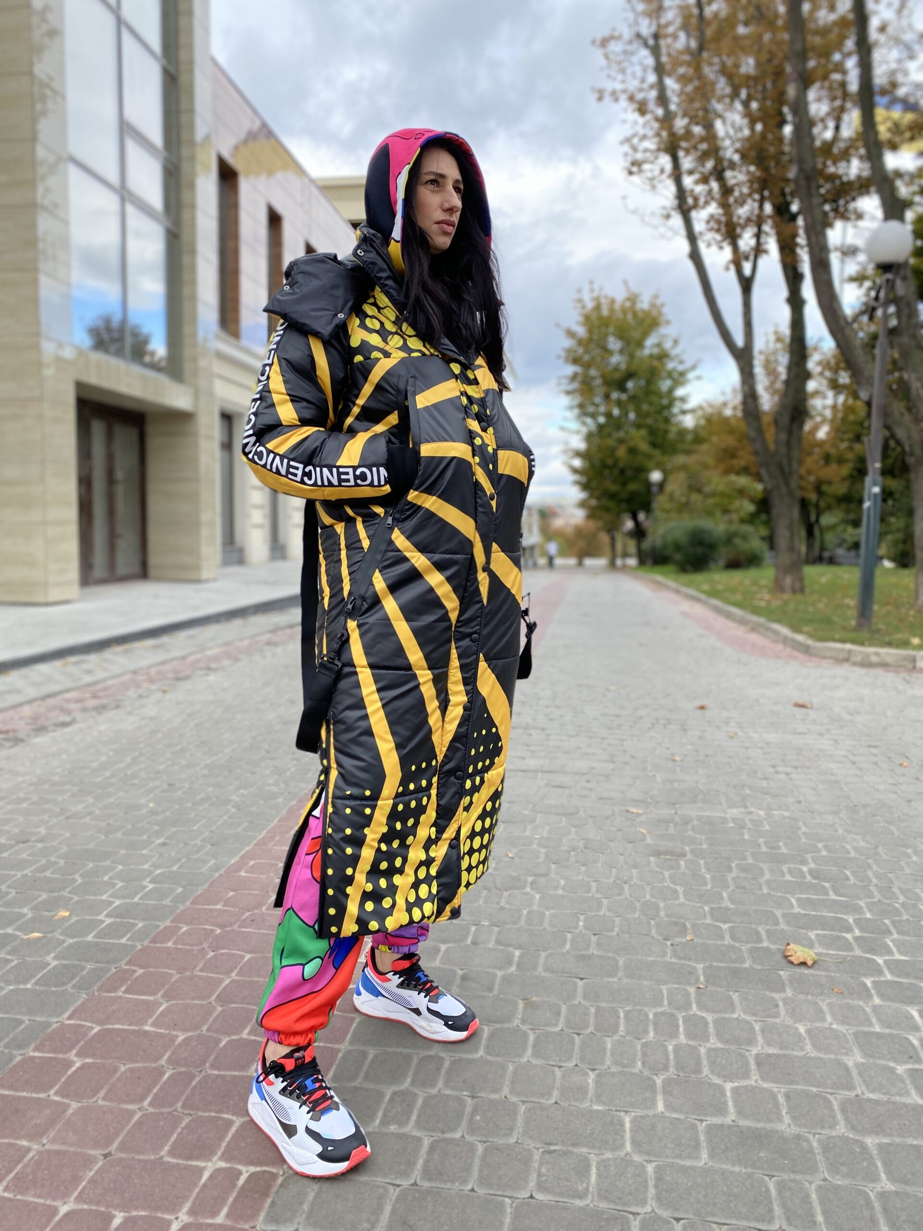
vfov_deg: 67.3
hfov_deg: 53.1
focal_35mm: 26
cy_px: 616
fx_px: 924
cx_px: 462
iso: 32
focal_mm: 4.25
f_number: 1.8
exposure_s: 1/585
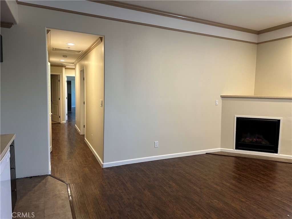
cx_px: 146
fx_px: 202
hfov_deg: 71.6
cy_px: 110
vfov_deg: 56.8
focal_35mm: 24
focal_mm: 6.86
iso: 200
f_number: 1.78
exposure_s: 1/60
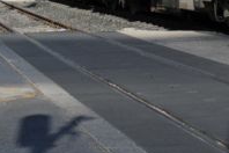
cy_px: -59
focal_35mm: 123
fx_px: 782
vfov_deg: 10.8
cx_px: 220
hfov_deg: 16.4
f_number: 20
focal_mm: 38
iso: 320
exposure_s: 1/200
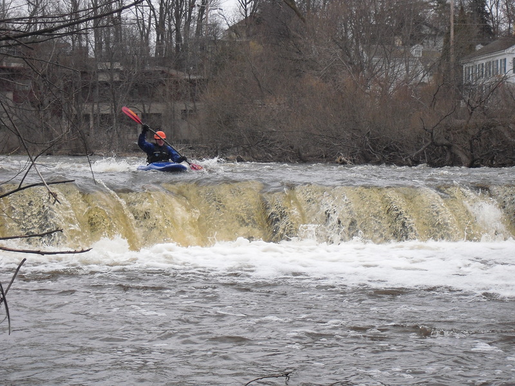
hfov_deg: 22.0
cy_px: 193
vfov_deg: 16.6
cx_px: 258
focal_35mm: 89
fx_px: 1324
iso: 200
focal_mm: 15.7
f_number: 5.1
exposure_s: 1/400
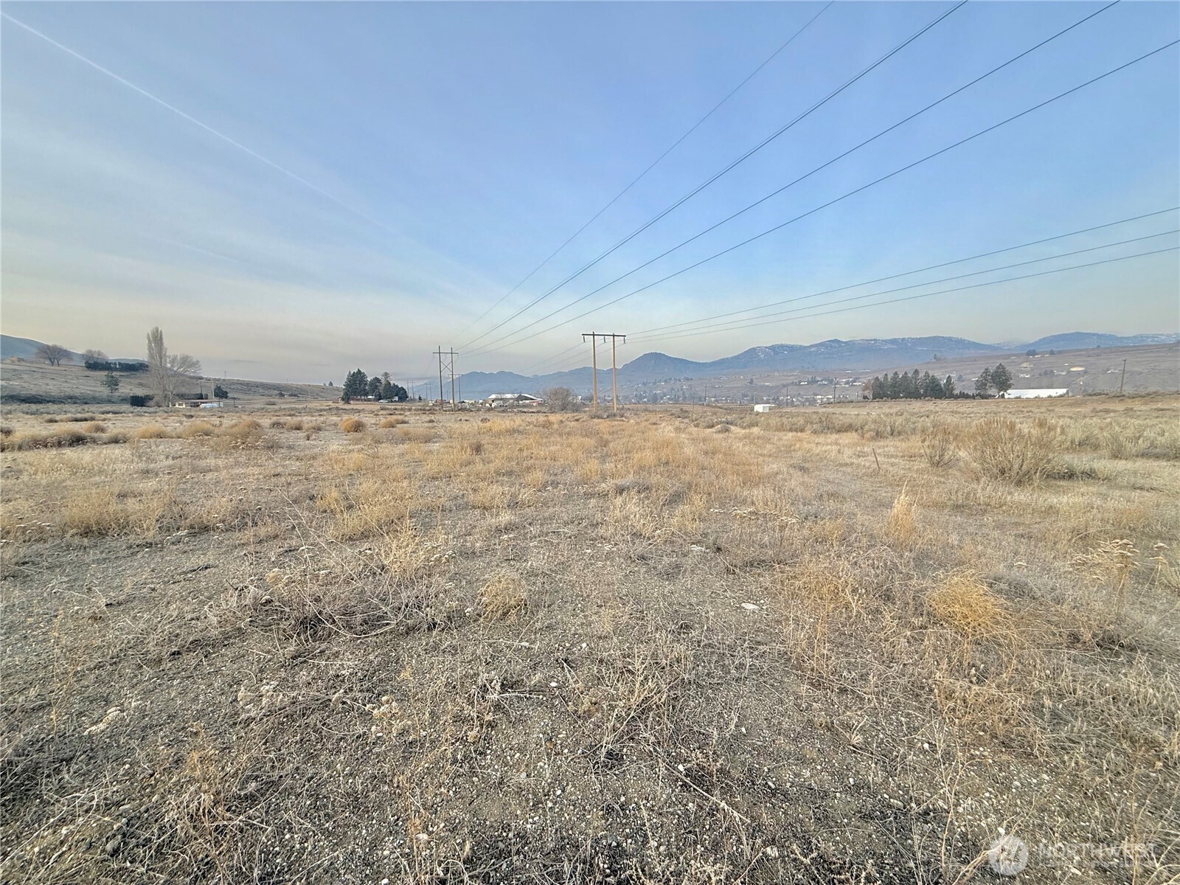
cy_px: 442
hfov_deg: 102.1
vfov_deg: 85.7
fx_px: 477
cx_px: 590
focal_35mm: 14
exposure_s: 1/734
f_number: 2.2
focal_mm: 2.22
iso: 50
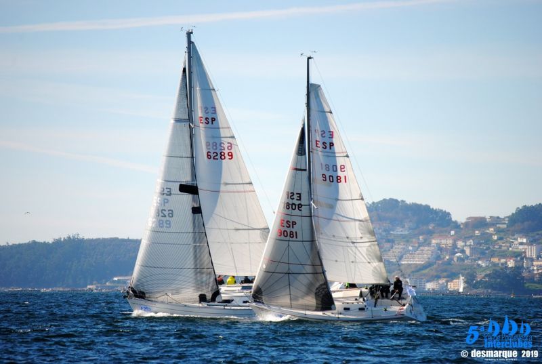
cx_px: 271
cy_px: 182
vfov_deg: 6.1
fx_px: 3394
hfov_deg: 9.1
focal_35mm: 225
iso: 200
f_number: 5
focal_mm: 150
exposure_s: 1/1250
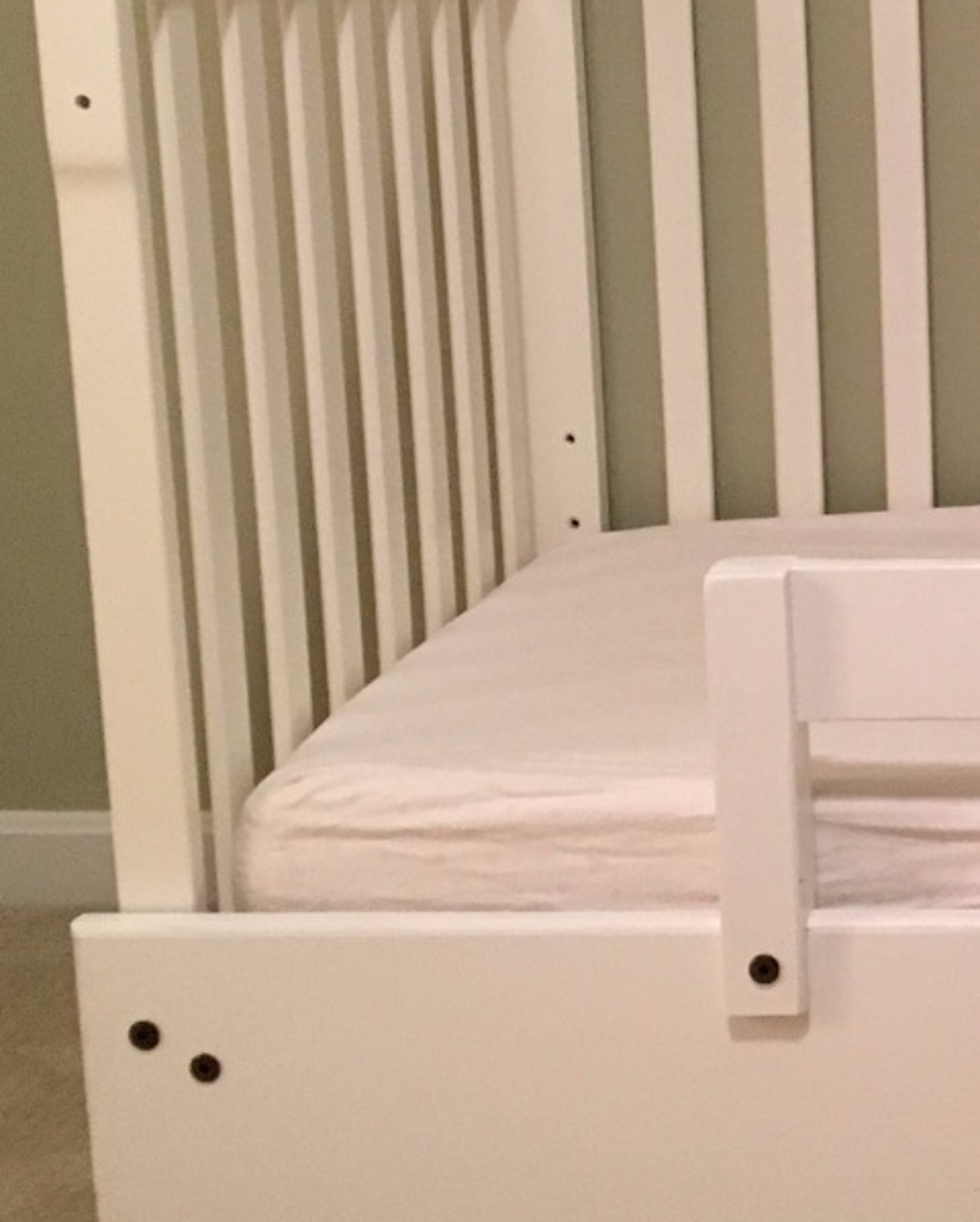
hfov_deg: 20.3
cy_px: 447
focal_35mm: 68
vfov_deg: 27.8
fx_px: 2463
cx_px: 1333
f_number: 2.2
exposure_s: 1/17
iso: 200
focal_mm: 4.15
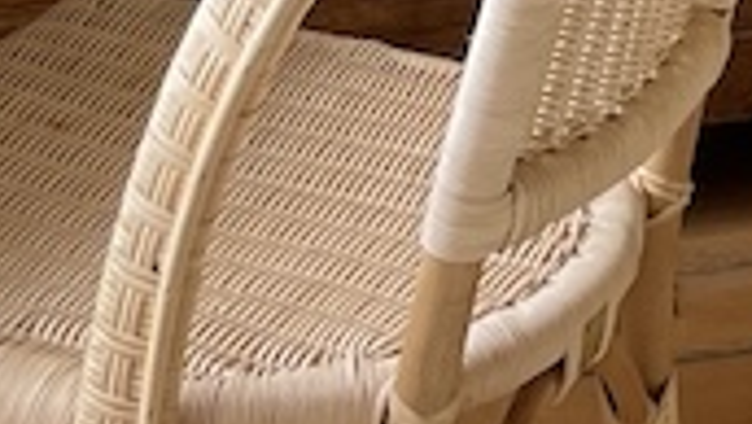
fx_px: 3292
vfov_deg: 6.3
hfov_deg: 12.2
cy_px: -1136
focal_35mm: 165
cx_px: 1255
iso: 100
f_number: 1.6
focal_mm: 4.2
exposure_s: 1/121
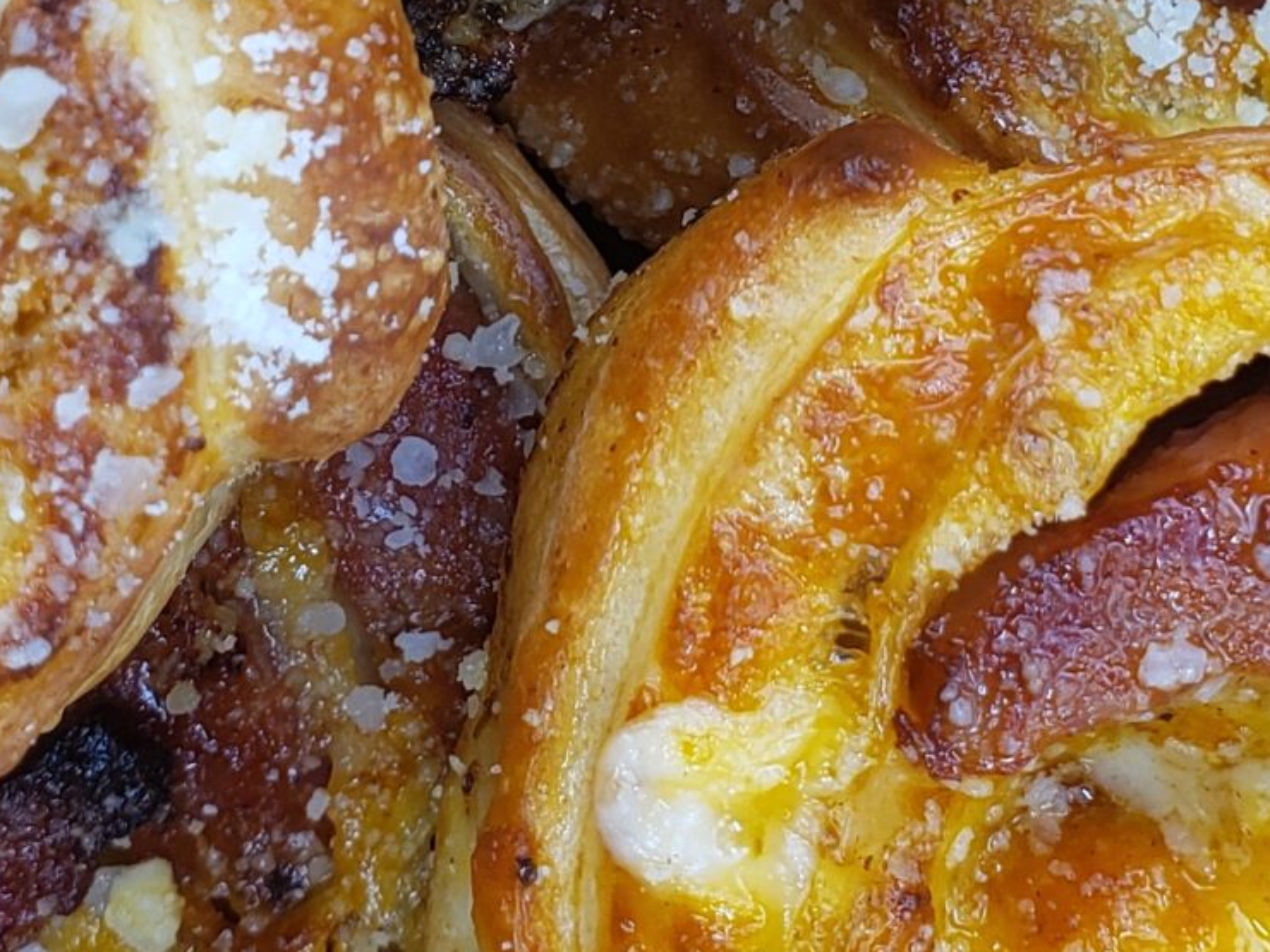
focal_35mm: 90
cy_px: -87
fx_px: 3302
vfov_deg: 16.0
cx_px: 726
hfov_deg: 21.8
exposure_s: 1/60
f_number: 2.4
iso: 50
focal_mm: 4.3
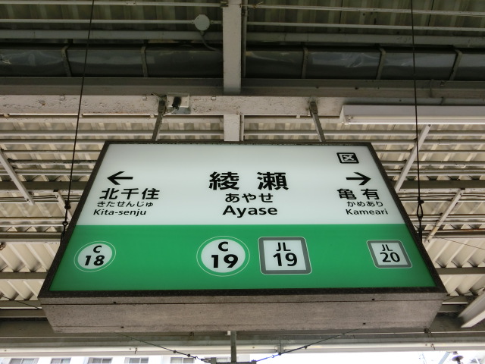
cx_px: 242
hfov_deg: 61.7
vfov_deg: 48.2
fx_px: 406
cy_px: 182
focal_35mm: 29
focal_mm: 5.2
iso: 80
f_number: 3.7
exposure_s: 1/125
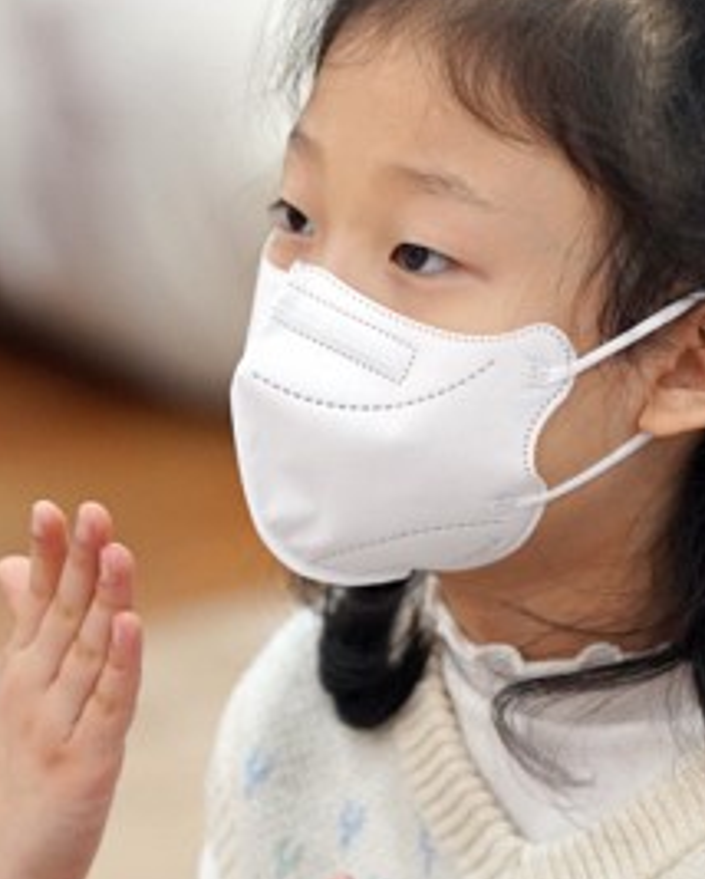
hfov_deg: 2.5
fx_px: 16465
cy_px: 471
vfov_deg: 3.1
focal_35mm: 632
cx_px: 501
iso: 1600
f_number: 3.2
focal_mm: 200
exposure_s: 1/250
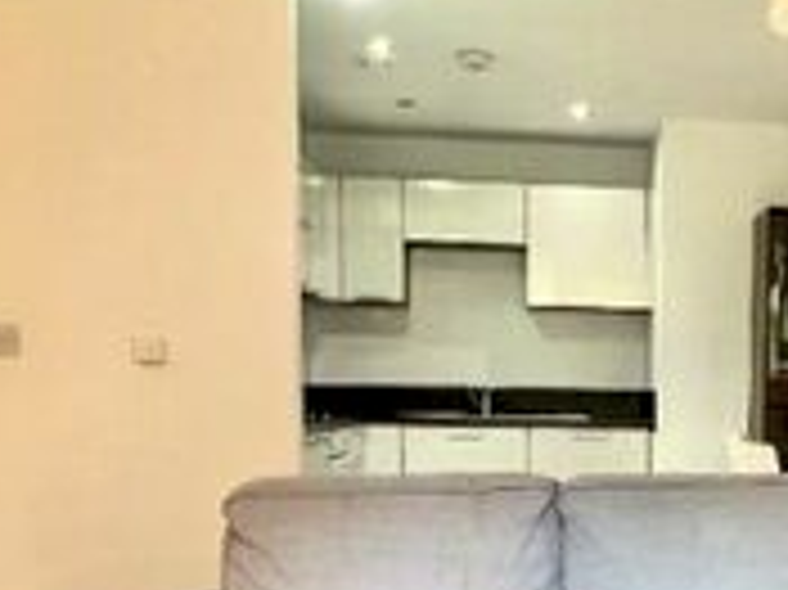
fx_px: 1183
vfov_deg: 26.9
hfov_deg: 34.7
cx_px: 711
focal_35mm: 52
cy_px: 543
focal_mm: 1.57
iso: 250
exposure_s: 1/50
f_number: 1.8
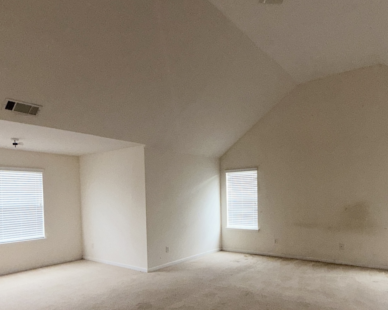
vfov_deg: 55.8
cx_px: 208
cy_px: 203
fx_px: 287
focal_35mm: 25
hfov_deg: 68.0
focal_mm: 2.22
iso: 80
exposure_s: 1/121
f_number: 2.2
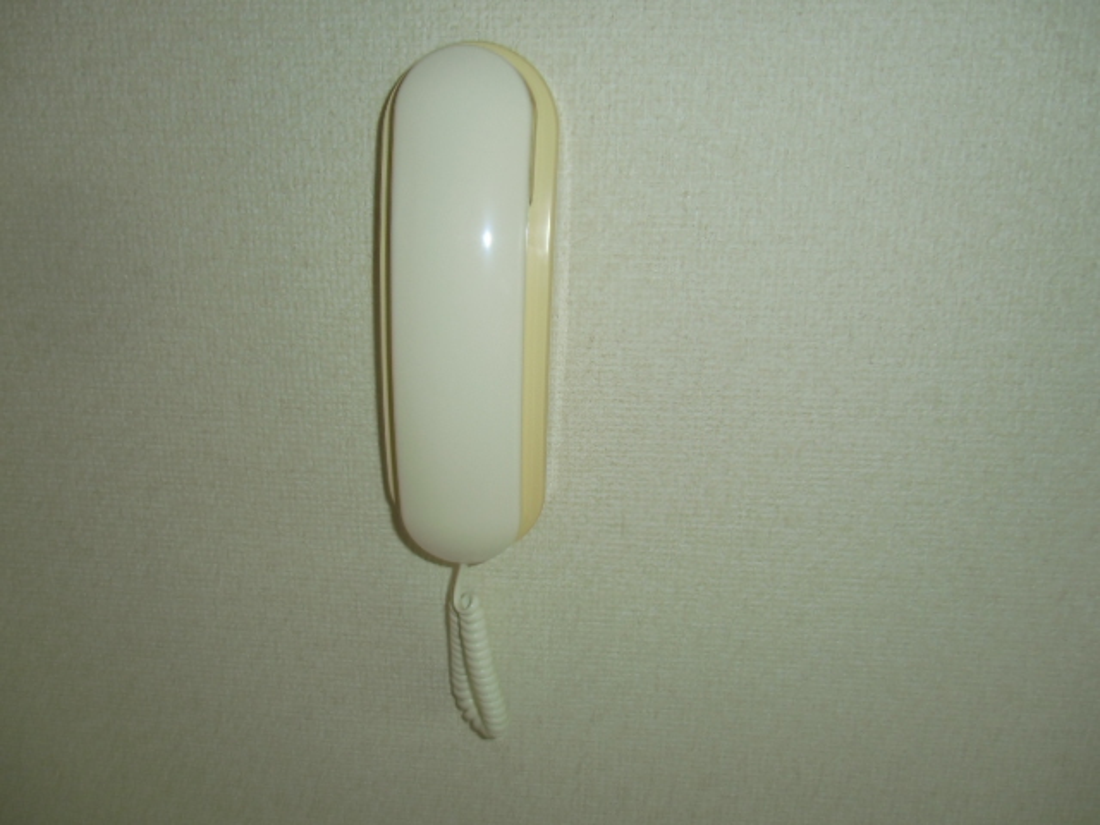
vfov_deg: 56.8
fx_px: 763
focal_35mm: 24
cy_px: 412
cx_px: 550
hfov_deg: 71.6
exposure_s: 1/8
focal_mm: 4.24
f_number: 3
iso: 64
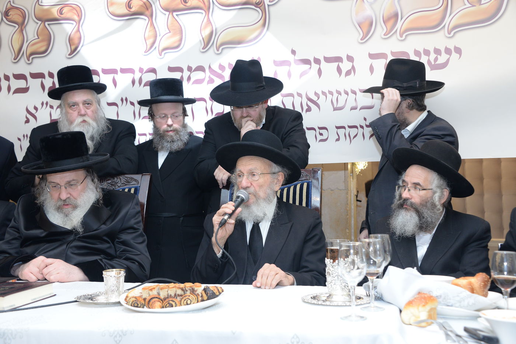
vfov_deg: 31.9
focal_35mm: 42
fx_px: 602
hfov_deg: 46.4
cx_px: 258
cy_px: 172
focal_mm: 42
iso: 1250
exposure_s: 1/60
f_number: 5
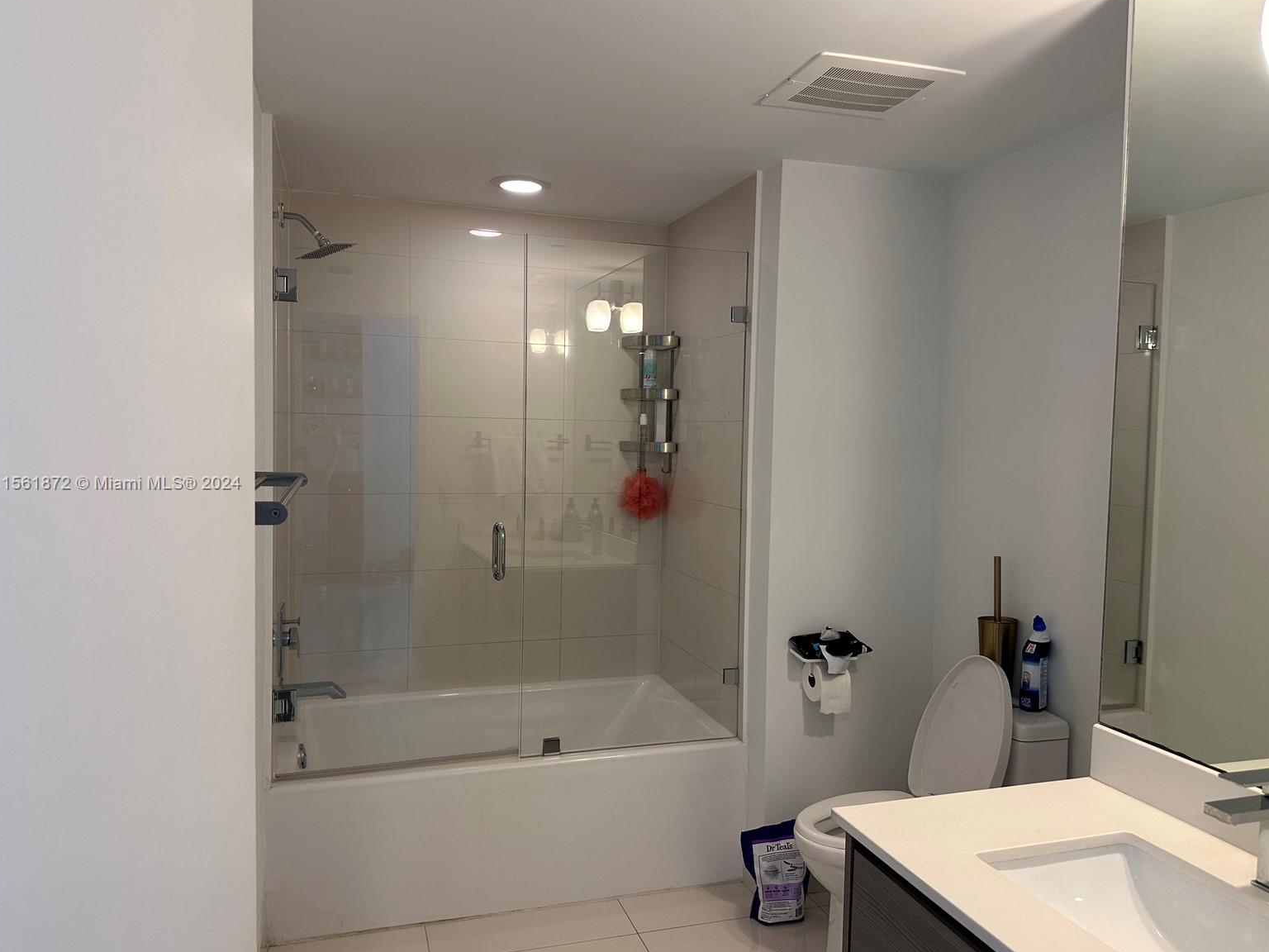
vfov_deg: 54.9
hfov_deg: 69.4
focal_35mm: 25
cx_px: 637
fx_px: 916
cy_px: 484
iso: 125
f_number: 1.78
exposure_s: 1/60
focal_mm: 6.86
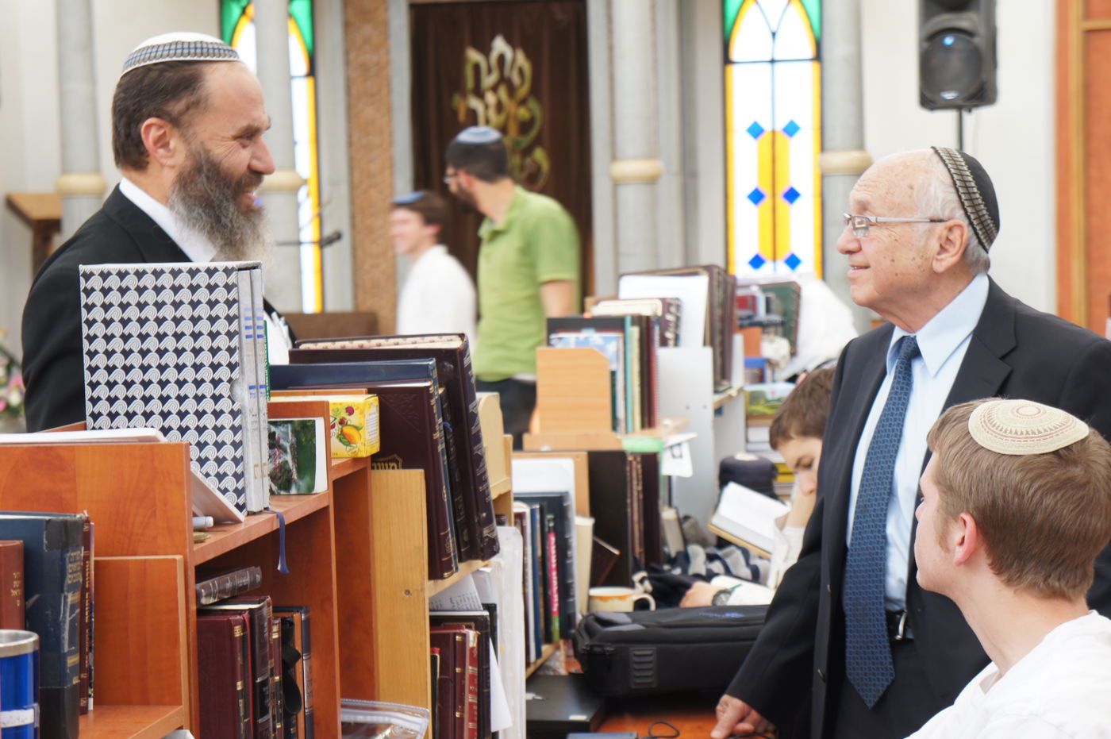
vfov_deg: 16.8
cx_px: 556
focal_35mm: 81
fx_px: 2498
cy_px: 370
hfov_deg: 25.1
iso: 200
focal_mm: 54
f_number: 5.6
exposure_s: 1/15
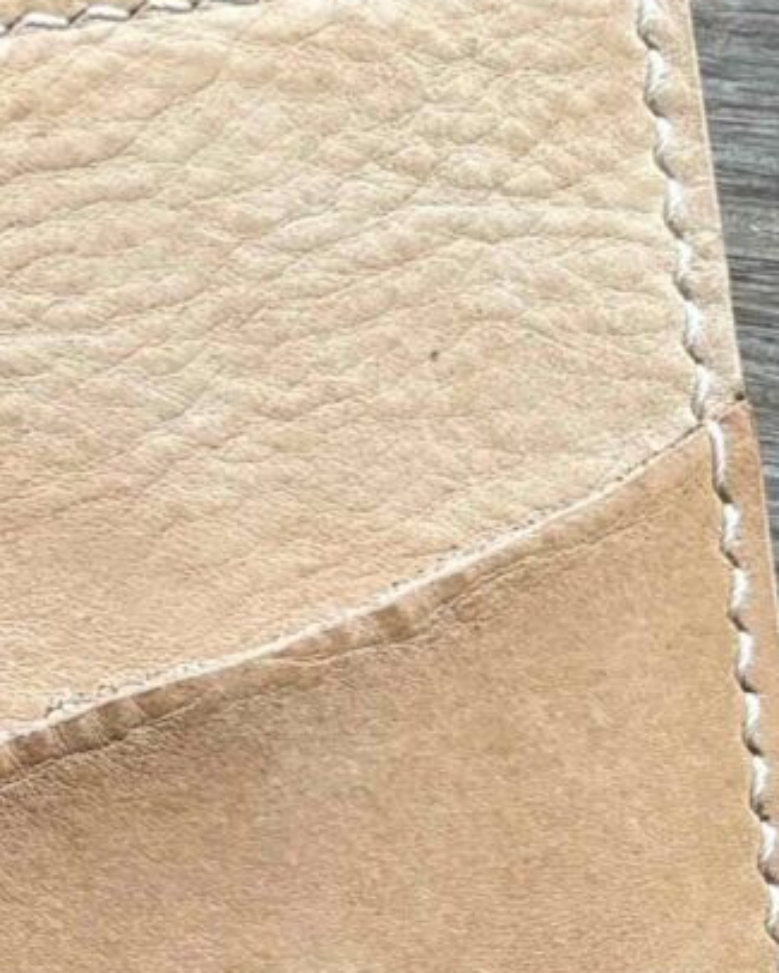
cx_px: -1580
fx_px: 4609
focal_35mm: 160
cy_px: 1076
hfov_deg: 8.2
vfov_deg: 11.9
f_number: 1.6
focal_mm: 5.96
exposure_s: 1/74
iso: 125
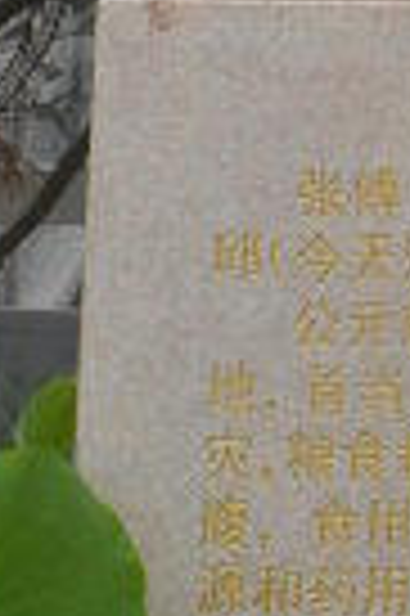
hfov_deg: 4.7
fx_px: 4895
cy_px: -1257
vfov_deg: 6.5
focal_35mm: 286
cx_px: 838
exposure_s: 1/320
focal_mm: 25
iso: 200
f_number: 9
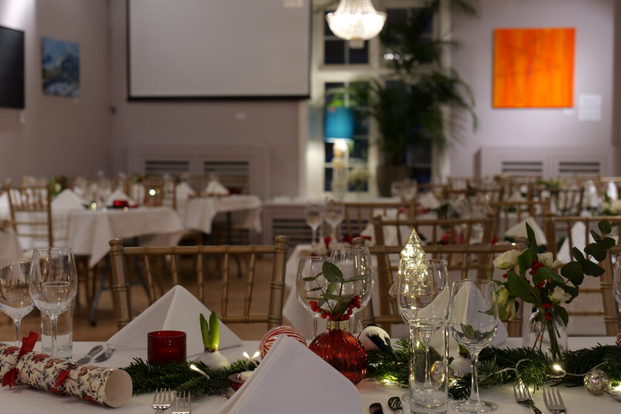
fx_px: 1035
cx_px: 310
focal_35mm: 60
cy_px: 207
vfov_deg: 22.6
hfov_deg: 33.4
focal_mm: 60
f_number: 5.6
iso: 100
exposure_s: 1/1.6
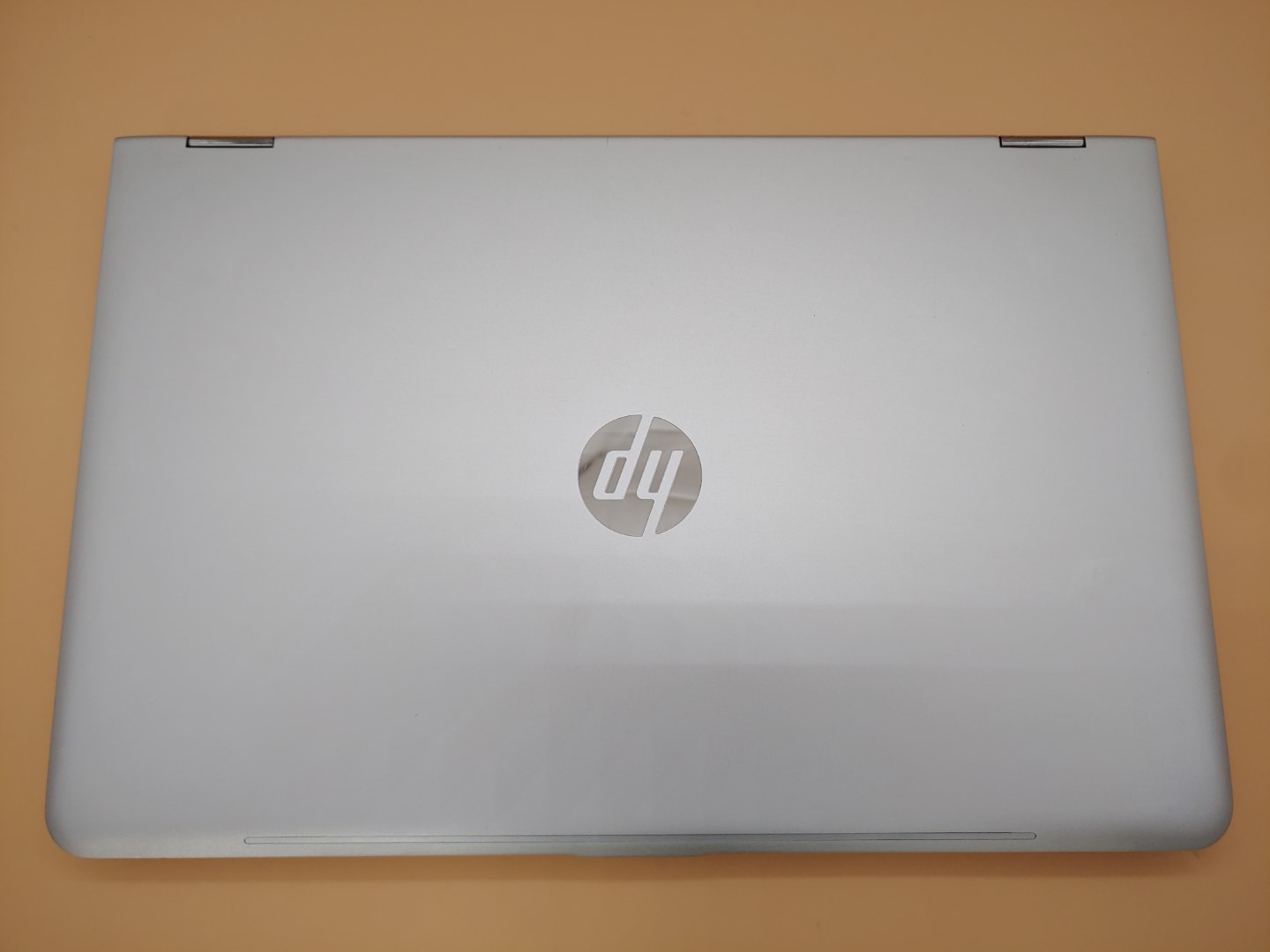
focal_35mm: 26
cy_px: 476
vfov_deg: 53.1
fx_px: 954
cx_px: 635
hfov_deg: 67.3
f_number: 1.8
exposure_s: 1/104
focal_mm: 4.36
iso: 50
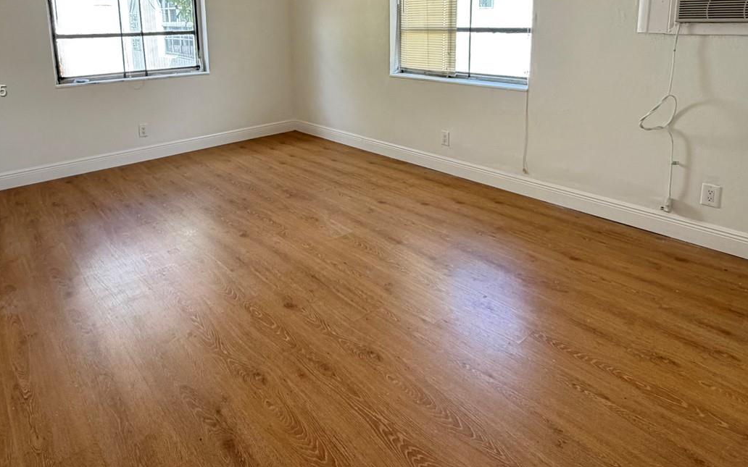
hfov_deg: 77.1
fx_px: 469
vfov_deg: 49.8
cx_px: 354
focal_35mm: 23
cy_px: 92
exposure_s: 1/121
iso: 160
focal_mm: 2.22
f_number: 2.2
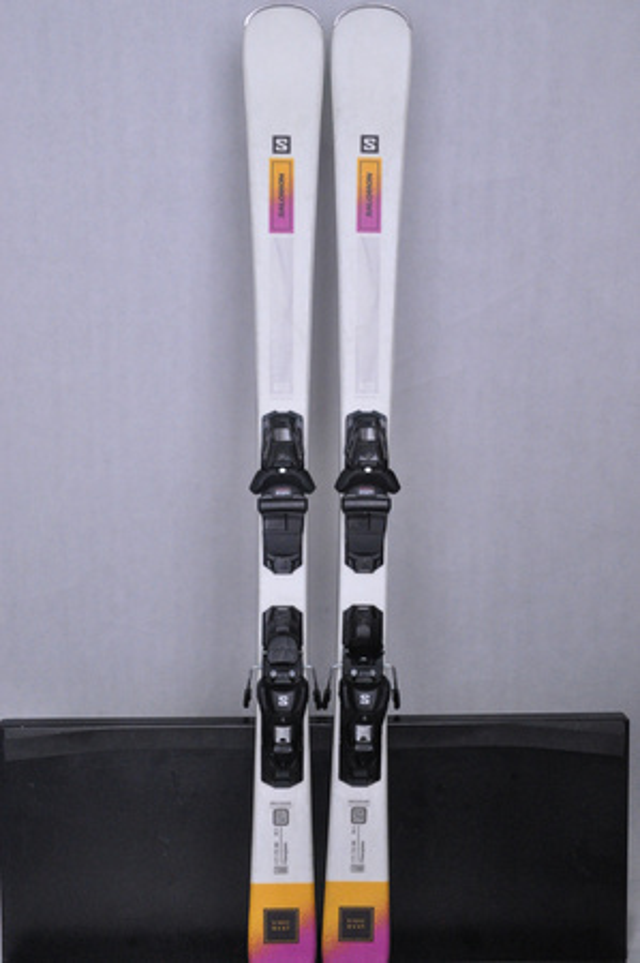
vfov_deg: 46.4
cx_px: 320
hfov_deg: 31.8
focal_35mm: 42
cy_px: 482
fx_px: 1123
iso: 3200
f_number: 9.5
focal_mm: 28
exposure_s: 1/125
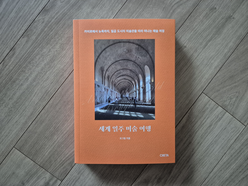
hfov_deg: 73.9
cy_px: 93
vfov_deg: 58.9
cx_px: 124
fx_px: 165
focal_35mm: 23
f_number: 1.8
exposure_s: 1/60
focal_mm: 5.4
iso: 1250
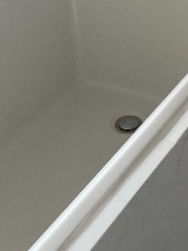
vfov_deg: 17.1
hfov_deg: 14.9
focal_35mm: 97
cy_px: -182
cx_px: 205
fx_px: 702
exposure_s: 1/106
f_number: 1.6
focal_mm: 4.2
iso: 125
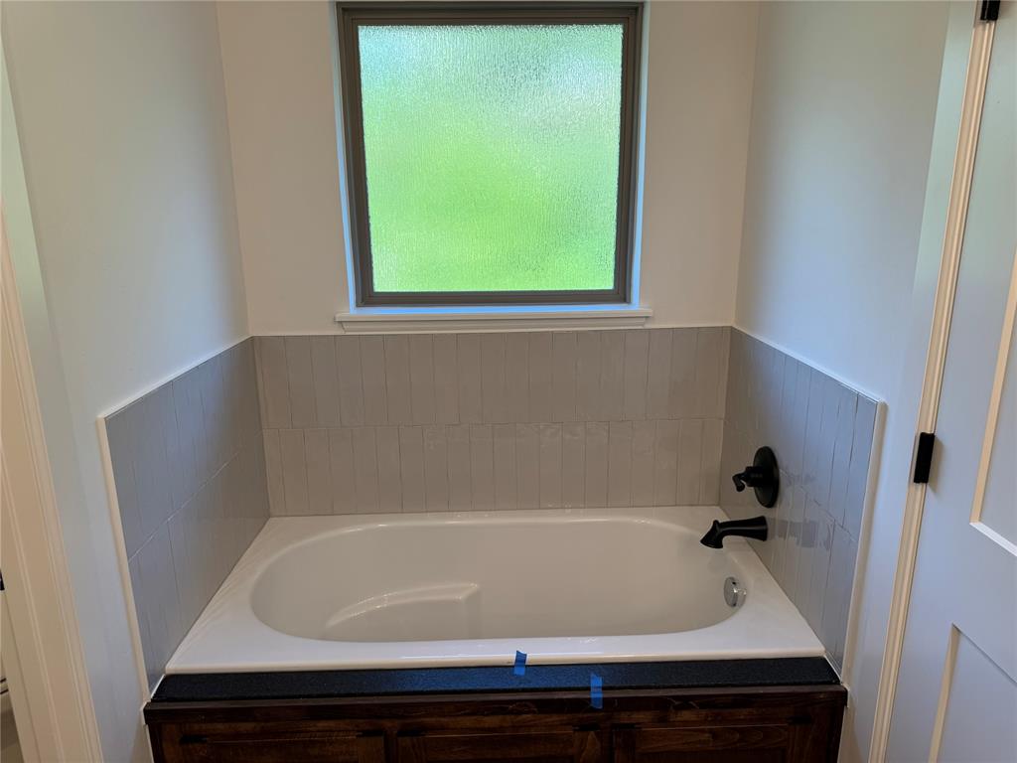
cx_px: 508
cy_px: 382
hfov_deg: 71.6
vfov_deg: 56.8
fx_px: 705
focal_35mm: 24
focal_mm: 6.76
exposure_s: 1/120
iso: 50
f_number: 1.78
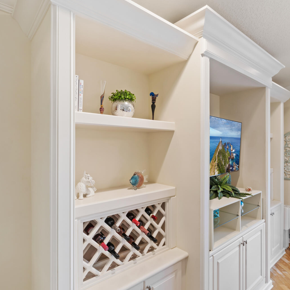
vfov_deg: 72.1
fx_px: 199
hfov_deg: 72.1
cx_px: 143
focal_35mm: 21
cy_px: 137
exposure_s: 1/2
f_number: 9
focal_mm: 16
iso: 250
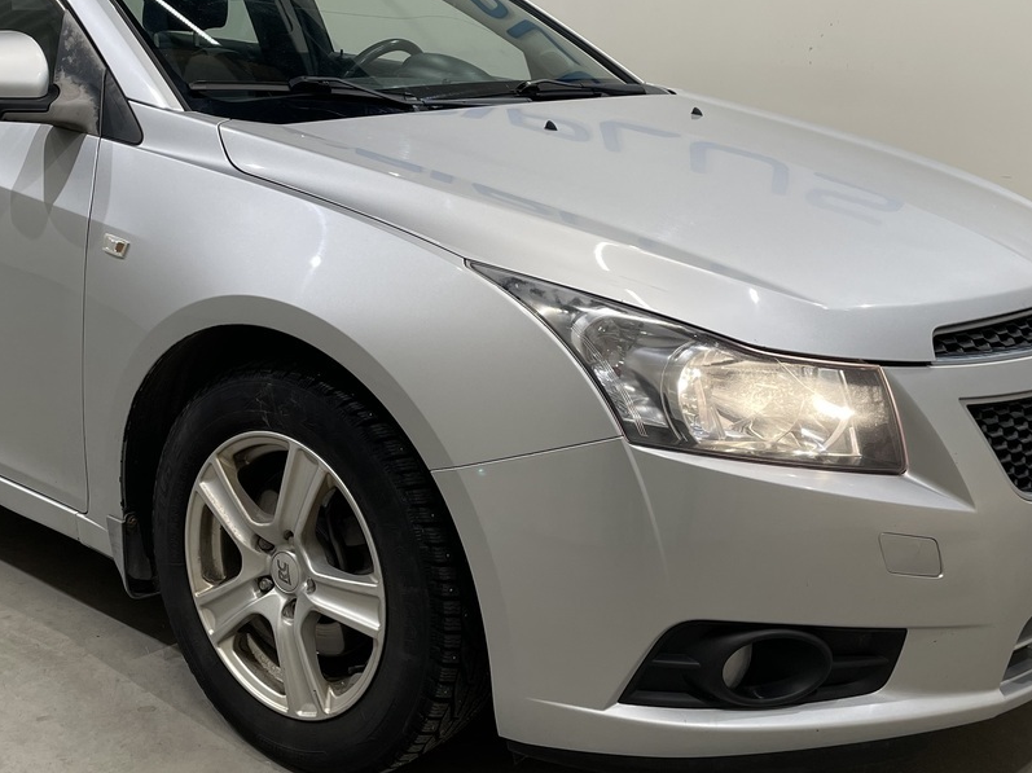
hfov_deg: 40.0
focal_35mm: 47
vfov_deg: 30.5
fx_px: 1401
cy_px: 229
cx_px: 357
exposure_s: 1/100
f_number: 1.6
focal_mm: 4.2
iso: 50
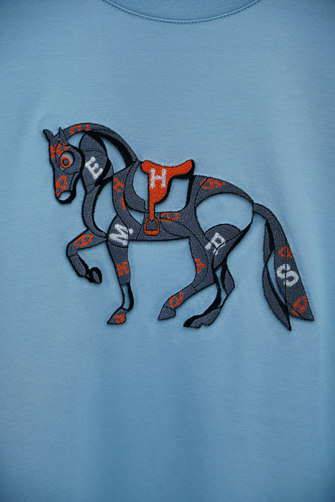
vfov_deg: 20.0
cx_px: 168
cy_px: 251
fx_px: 1424
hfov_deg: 13.4
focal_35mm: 102
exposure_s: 1/250
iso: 200
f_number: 4
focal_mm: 68
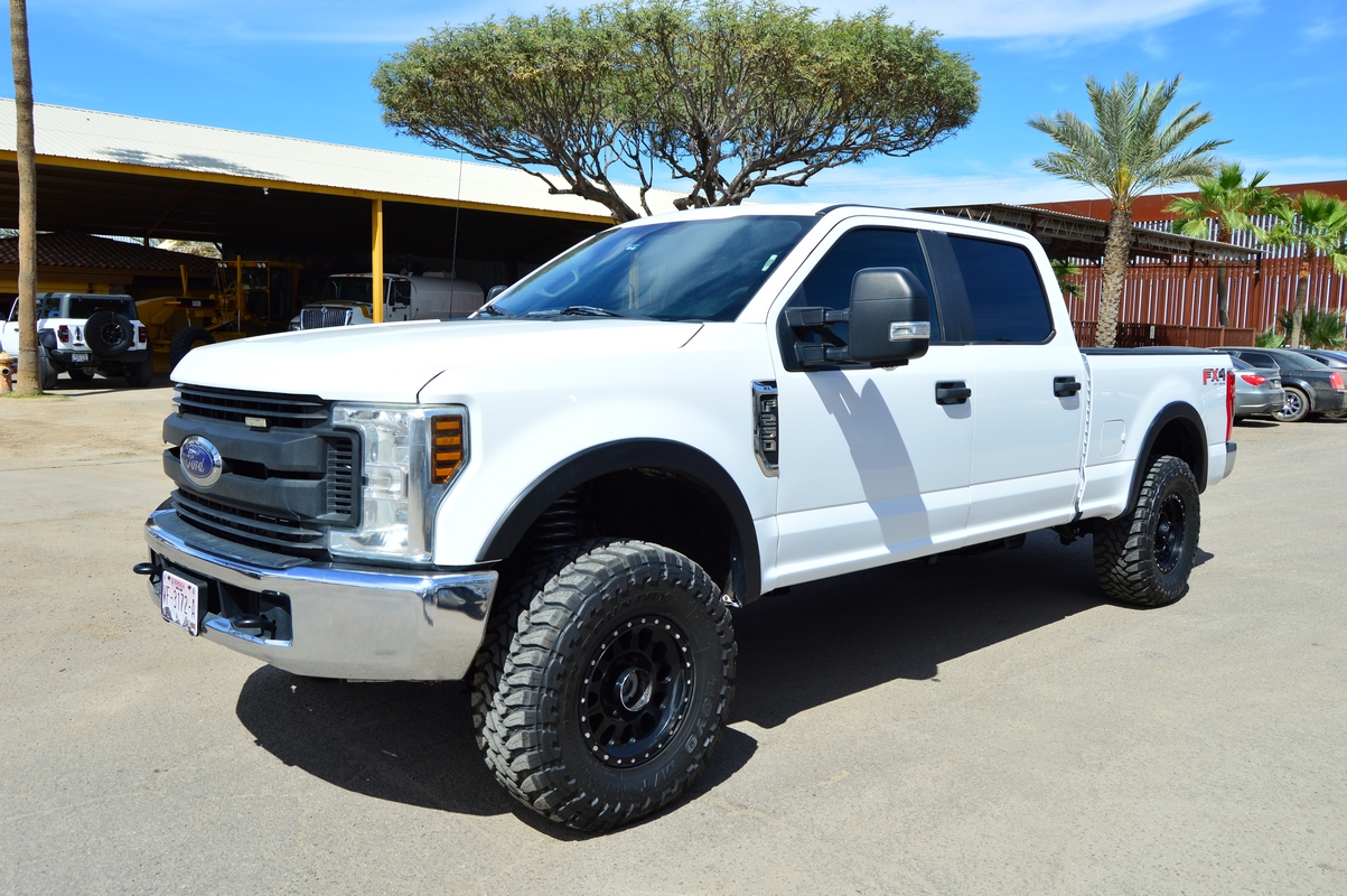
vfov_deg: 47.9
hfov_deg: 67.4
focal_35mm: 27
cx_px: 674
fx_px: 1009
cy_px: 448
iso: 100
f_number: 7.1
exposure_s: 1/400
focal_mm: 18
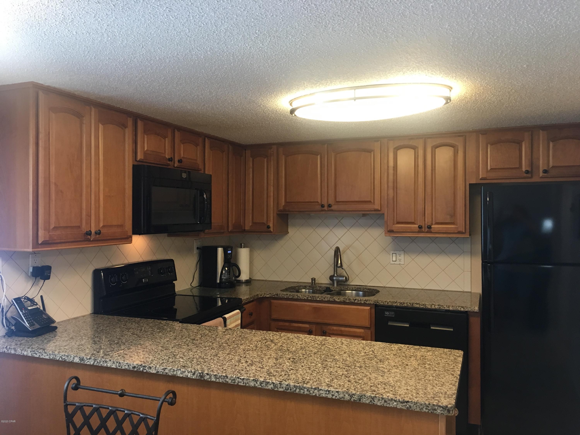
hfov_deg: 61.7
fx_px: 486
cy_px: 218
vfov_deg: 48.2
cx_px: 290
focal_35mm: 29
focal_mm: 4.15
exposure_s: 1/30
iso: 100
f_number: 2.2
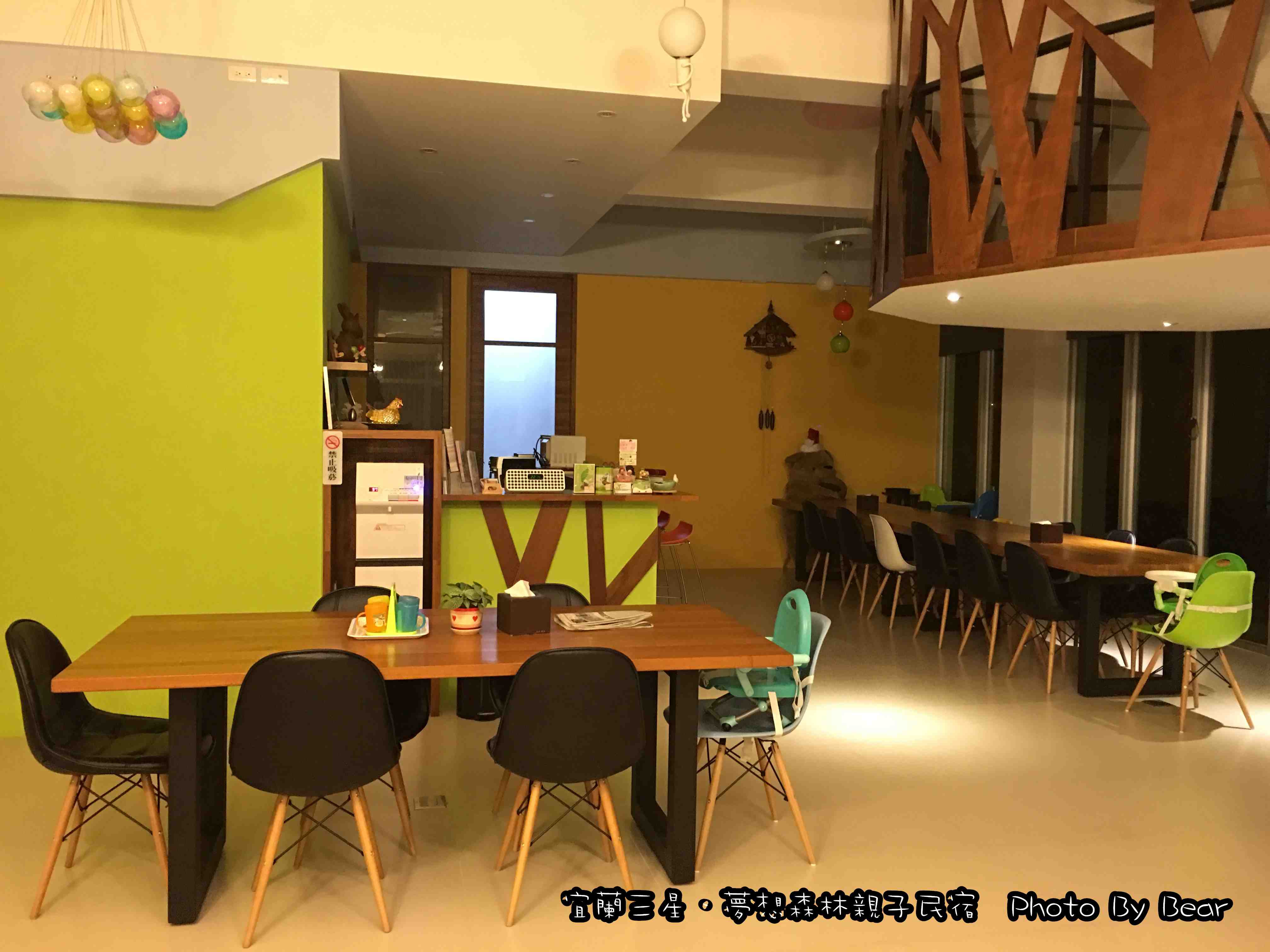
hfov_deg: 61.7
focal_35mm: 29
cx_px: 635
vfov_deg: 48.2
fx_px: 1064
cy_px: 476
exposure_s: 1/4
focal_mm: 4.15
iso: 80
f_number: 2.2
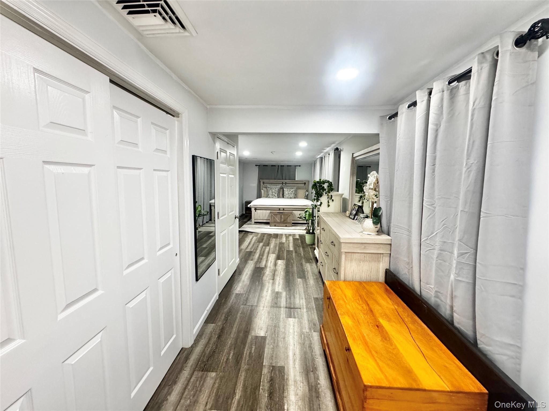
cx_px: 274
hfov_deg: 102.1
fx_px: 222
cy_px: 206
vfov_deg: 85.7
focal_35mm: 14
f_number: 2.2
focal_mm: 2.22
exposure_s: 1/83
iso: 320
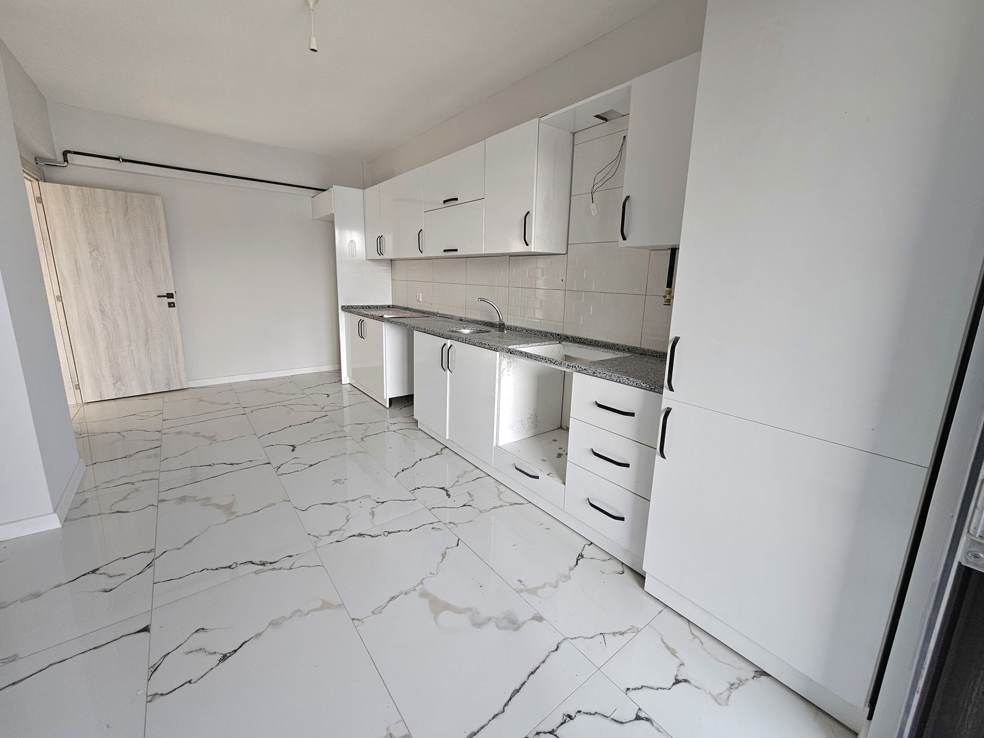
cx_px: 492
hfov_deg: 106.2
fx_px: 370
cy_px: 369
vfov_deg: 89.9
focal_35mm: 13
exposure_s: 1/60.2
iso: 50
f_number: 2.2
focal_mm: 2.2
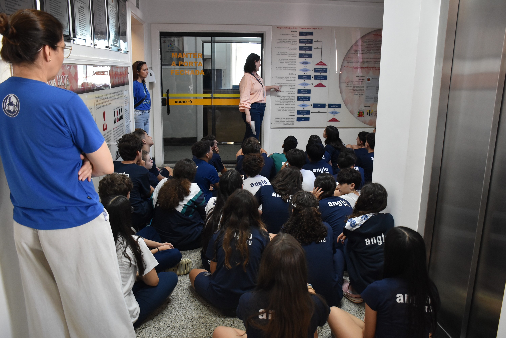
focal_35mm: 30
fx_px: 422
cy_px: 169
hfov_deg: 61.9
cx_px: 253
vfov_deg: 43.7
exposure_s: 1/60
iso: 1600
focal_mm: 20
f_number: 3.5
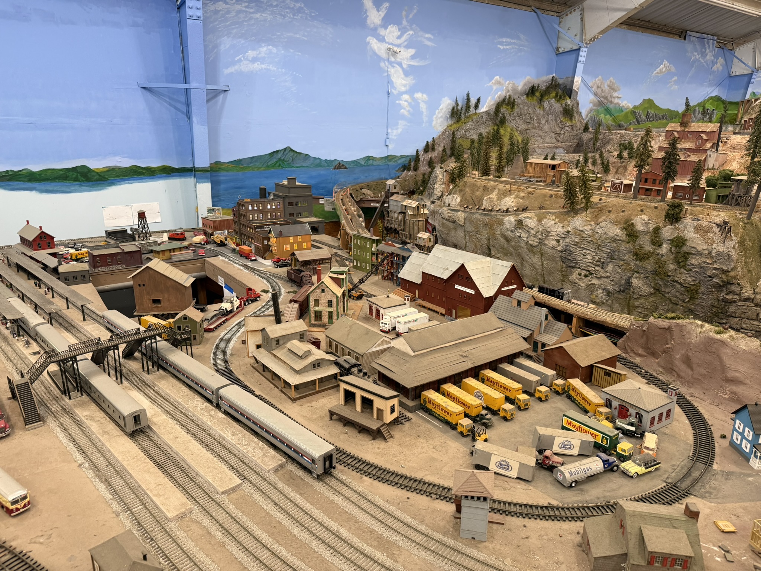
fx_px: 528
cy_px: 286
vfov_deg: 56.8
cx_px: 380
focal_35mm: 24
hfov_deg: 71.6
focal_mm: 6.76
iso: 250
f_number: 1.78
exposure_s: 1/60
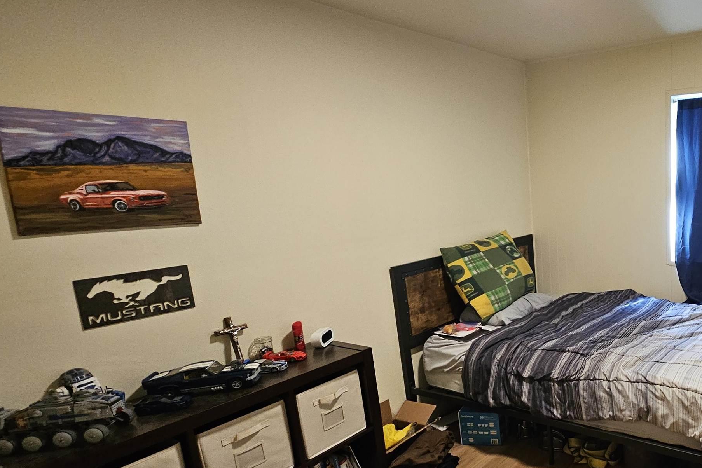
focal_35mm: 23
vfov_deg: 54.8
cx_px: 587
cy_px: 277
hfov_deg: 67.0
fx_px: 448
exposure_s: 1/60
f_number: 2.2
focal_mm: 2.2
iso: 320
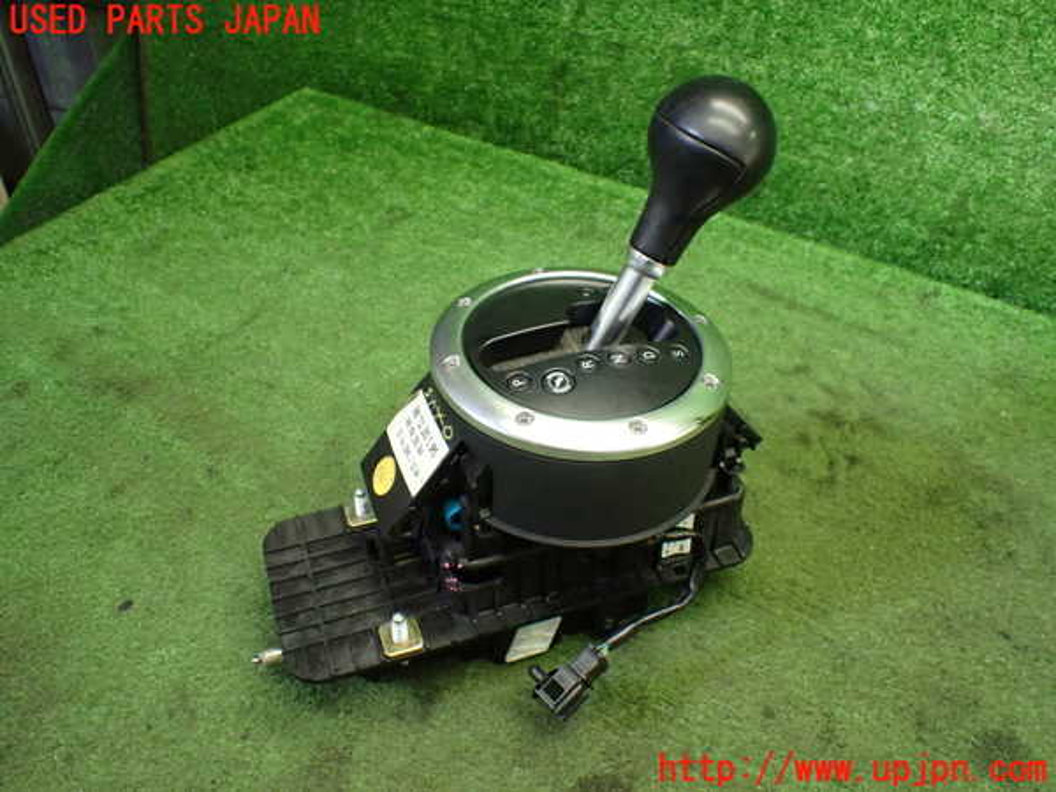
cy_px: 396
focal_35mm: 30
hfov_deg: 60.0
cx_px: 528
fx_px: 915
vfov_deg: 46.8
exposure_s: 1/125
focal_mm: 5.4
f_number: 2.3
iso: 640
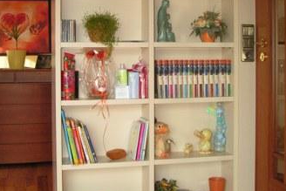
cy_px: 47
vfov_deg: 24.8
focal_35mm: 54
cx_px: 145
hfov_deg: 36.9
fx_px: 429
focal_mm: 6.3
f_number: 2.8
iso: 200
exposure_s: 1/40
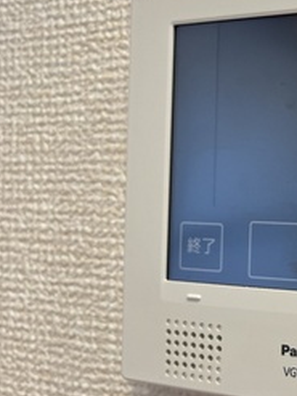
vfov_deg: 32.7
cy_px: 184
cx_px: 372
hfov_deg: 22.5
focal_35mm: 59
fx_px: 676
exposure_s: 1/118
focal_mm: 5.1
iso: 125
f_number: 1.6
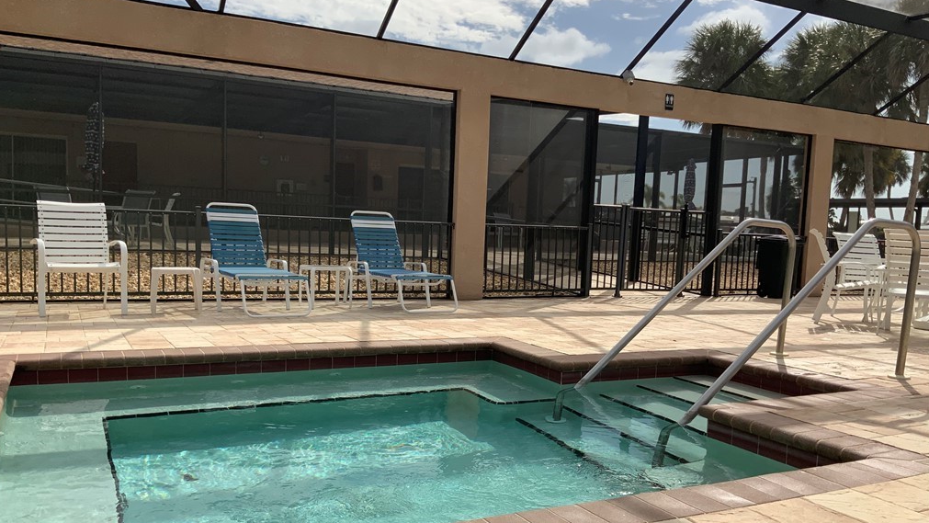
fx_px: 788
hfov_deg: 61.0
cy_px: 302
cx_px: 463
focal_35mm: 32
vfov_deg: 36.6
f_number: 1.8
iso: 16
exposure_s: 1/2227
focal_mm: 3
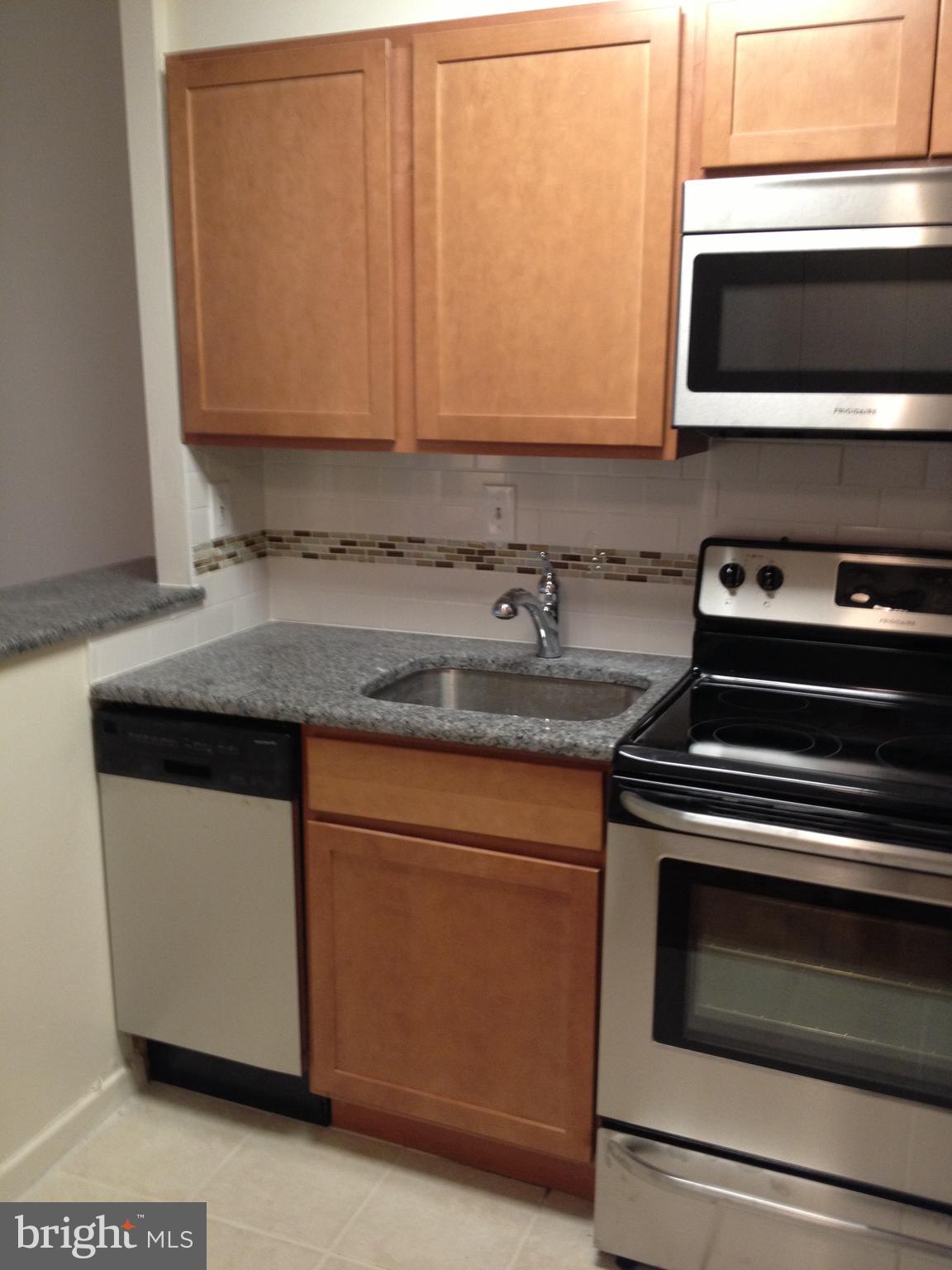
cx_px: 476
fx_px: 1283
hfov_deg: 40.7
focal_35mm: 35
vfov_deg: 52.6
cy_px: 635
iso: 125
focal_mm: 4.28
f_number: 2.4
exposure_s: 1/20
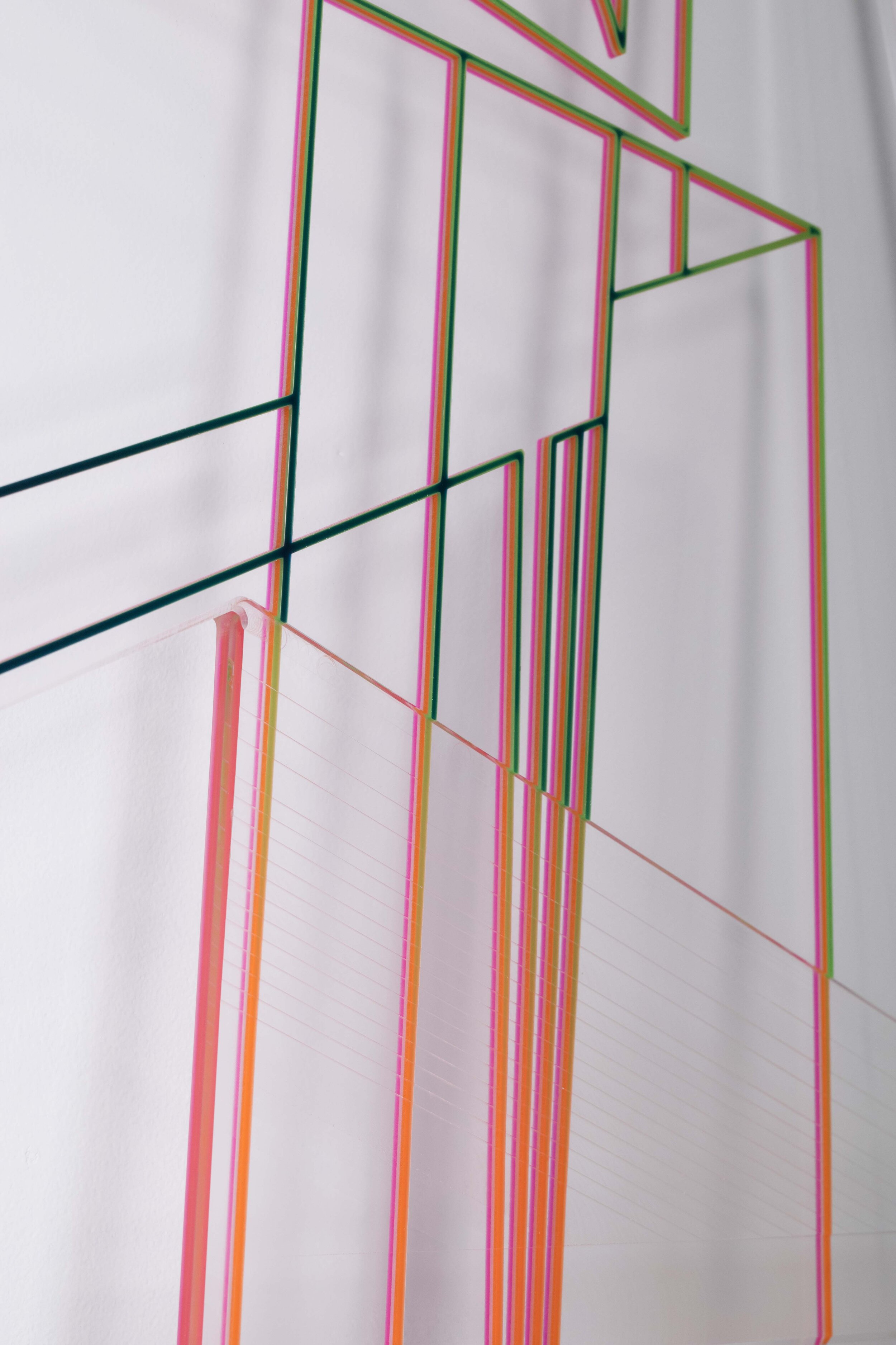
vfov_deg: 27.0
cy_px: 672
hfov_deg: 18.2
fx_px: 2800
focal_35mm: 75
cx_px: 448
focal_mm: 50
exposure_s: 1/320
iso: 500
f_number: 6.3
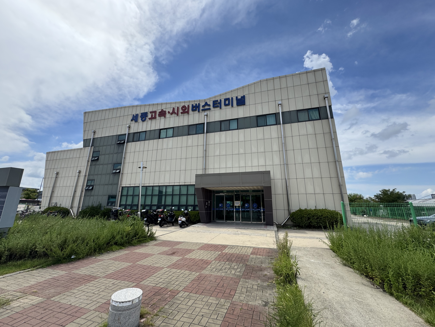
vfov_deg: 85.7
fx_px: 176
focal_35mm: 14
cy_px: 164
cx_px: 218
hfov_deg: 102.1
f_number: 2.2
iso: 50
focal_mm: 2.22
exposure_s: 1/1477
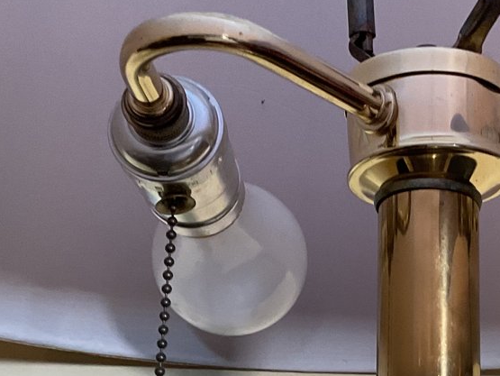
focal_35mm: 79
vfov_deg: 18.1
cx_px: 435
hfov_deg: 24.1
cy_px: 401
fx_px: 1142
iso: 64
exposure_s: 1/60
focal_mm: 3
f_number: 1.8
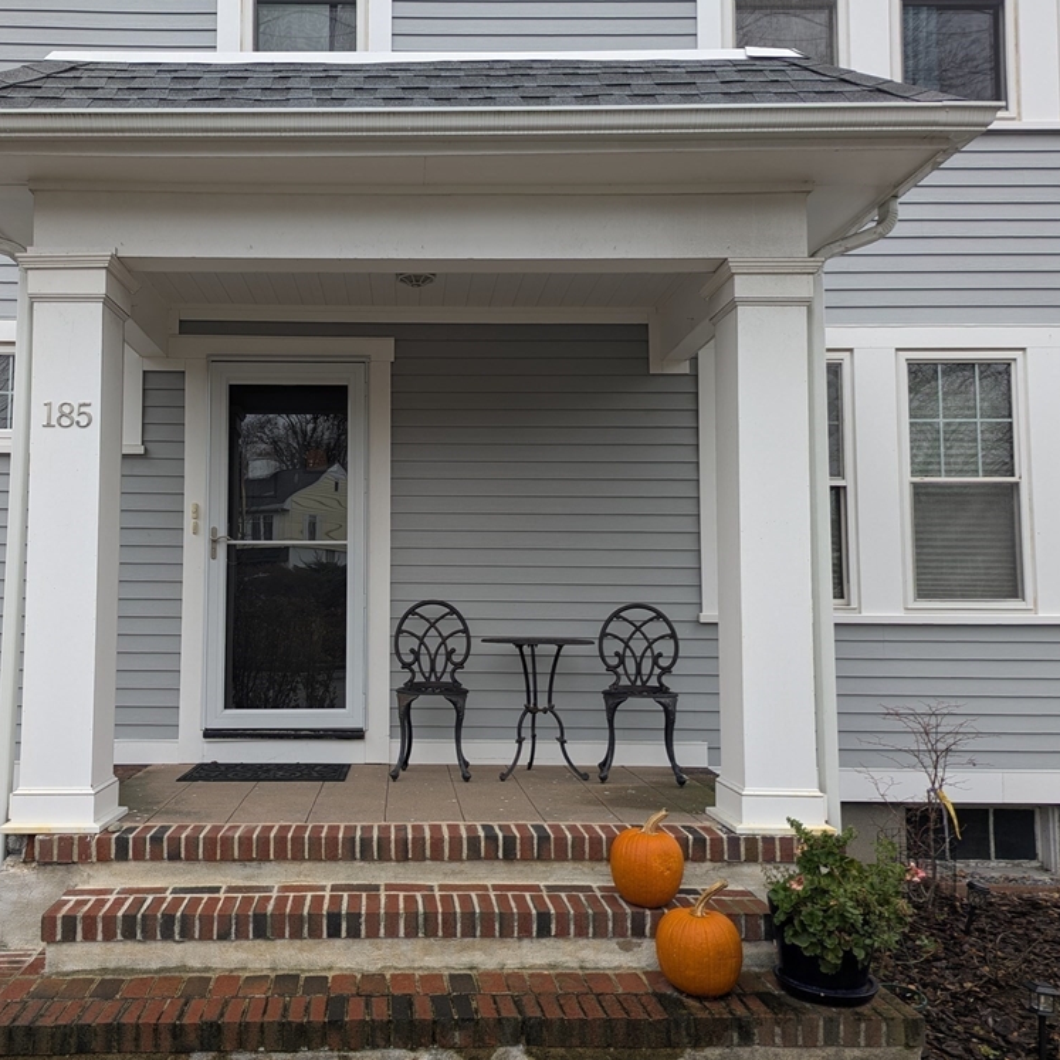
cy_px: 531
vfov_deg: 55.6
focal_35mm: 29
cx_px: 397
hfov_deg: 55.0
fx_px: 1005
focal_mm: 6.81
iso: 40
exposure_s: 1/75.6
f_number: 1.85
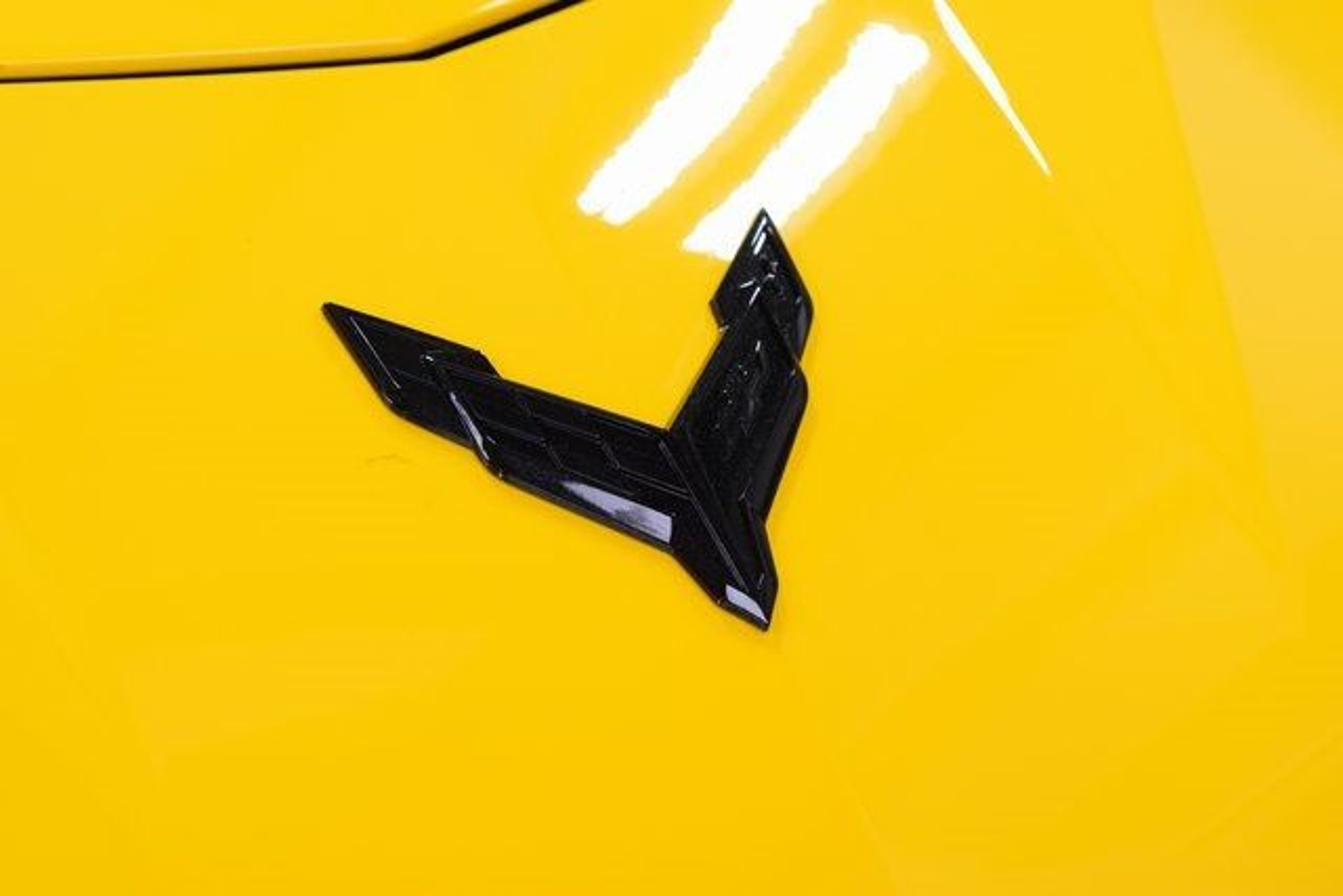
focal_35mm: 93
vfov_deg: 14.7
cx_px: 672
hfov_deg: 21.9
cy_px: 448
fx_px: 3470
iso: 450
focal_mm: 62
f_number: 7.1
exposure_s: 1/30
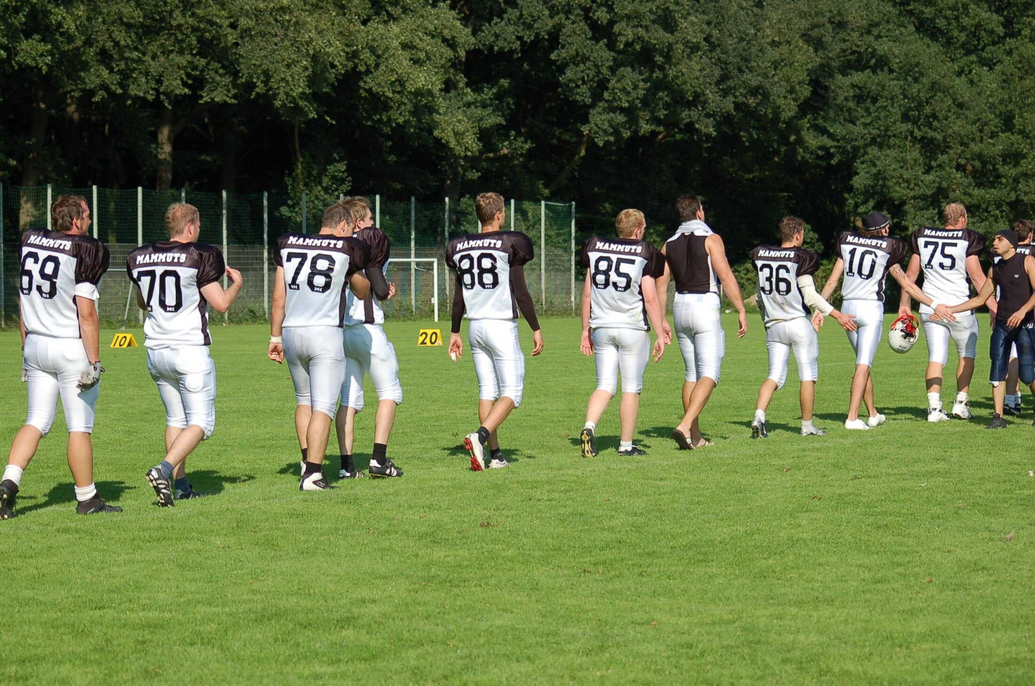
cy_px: 343
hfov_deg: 19.5
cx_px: 518
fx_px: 3013
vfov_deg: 13.0
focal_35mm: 105
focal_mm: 70
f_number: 5.6
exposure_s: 1/1250
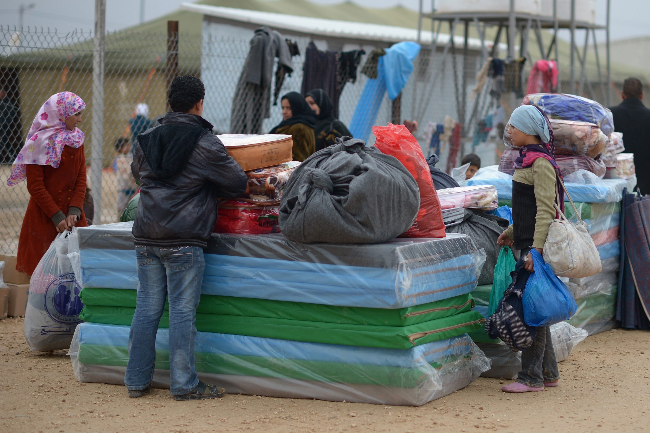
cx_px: 325
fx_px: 1534
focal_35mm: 85
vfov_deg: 16.1
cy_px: 216
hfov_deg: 23.9
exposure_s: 1/2500
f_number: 2
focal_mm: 85
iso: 110
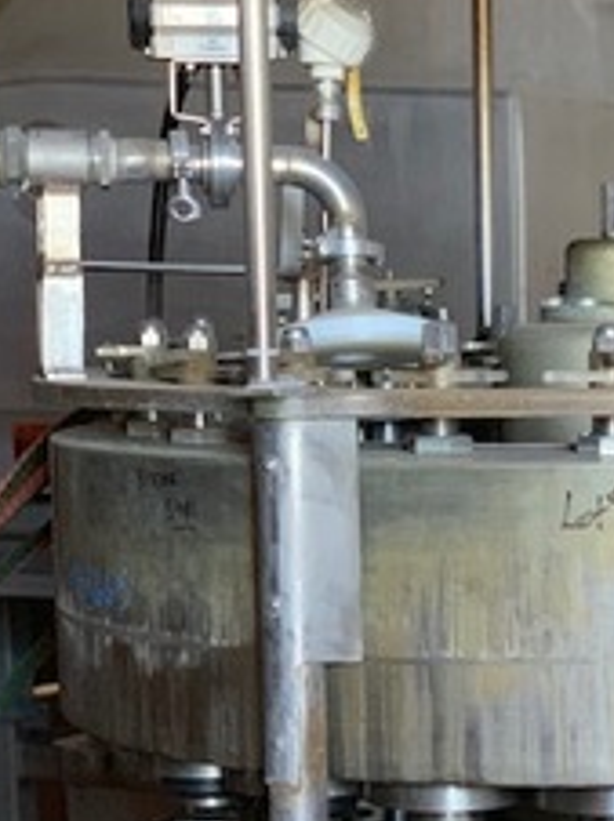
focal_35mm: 121
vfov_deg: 16.2
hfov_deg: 12.0
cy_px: 630
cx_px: 668
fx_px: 2867
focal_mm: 6
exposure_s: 1/58
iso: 400
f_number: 2.4
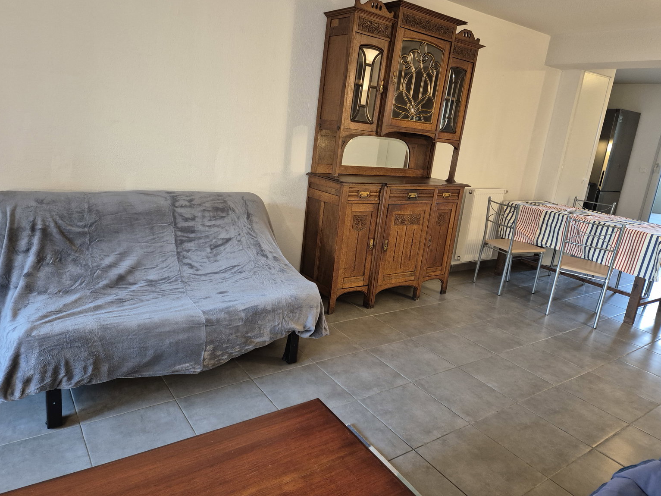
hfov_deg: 71.6
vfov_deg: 56.8
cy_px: 240
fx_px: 458
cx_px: 321
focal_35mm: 24
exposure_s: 1/100
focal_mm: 5.4
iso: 800
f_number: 1.8
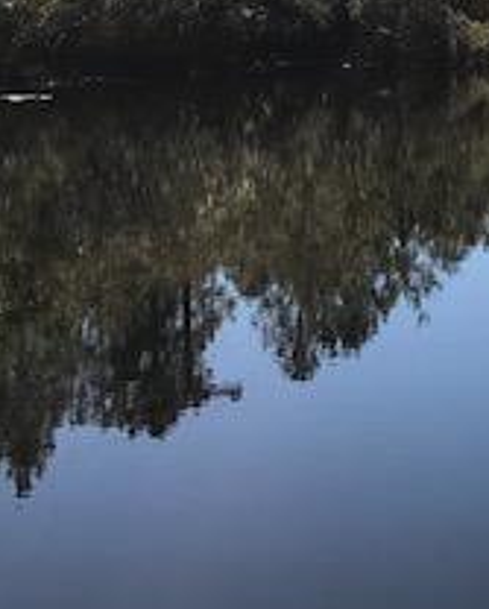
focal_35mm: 84
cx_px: 925
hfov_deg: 15.3
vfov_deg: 22.0
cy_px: 23
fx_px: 1516
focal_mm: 3.99
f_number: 1.8
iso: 20
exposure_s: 1/2994
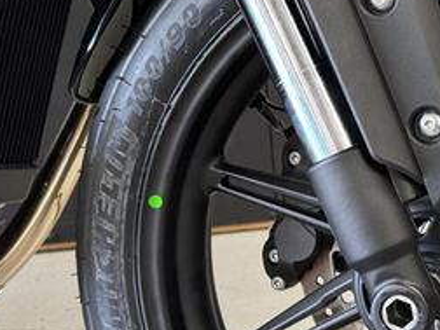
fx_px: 775
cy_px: 197
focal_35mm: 61
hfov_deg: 29.3
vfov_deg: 24.0
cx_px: 454
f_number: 1.78
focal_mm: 6.76
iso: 250
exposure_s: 1/50
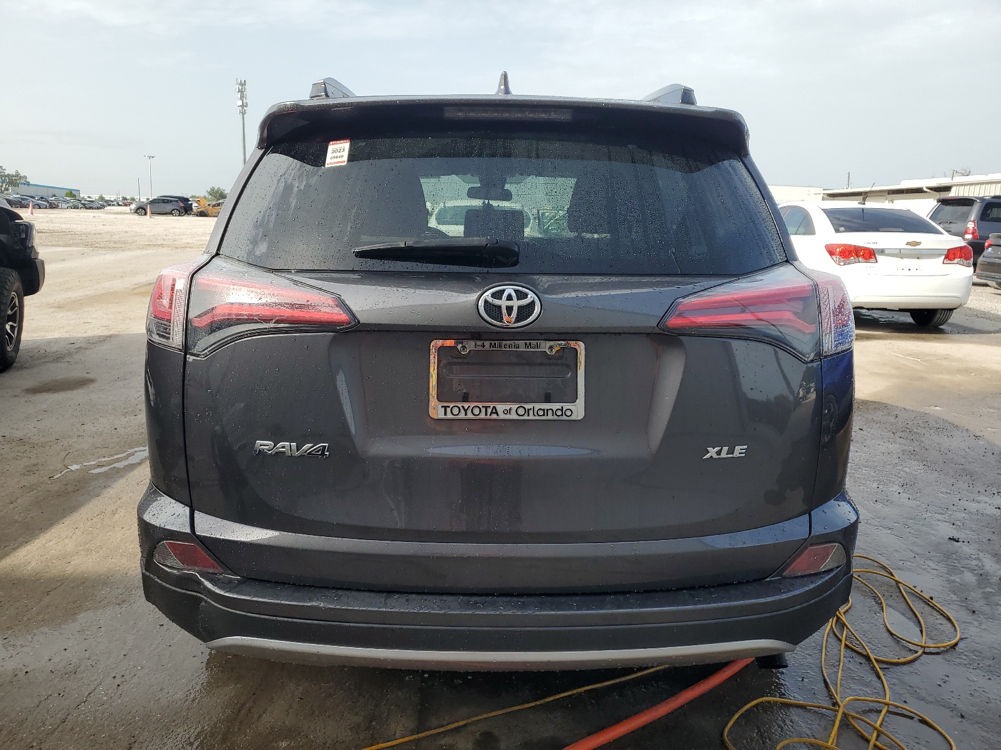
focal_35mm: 26
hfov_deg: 67.3
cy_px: 375
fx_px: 752
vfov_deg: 53.1
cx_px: 500
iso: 50
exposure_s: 1/1667
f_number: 1.5
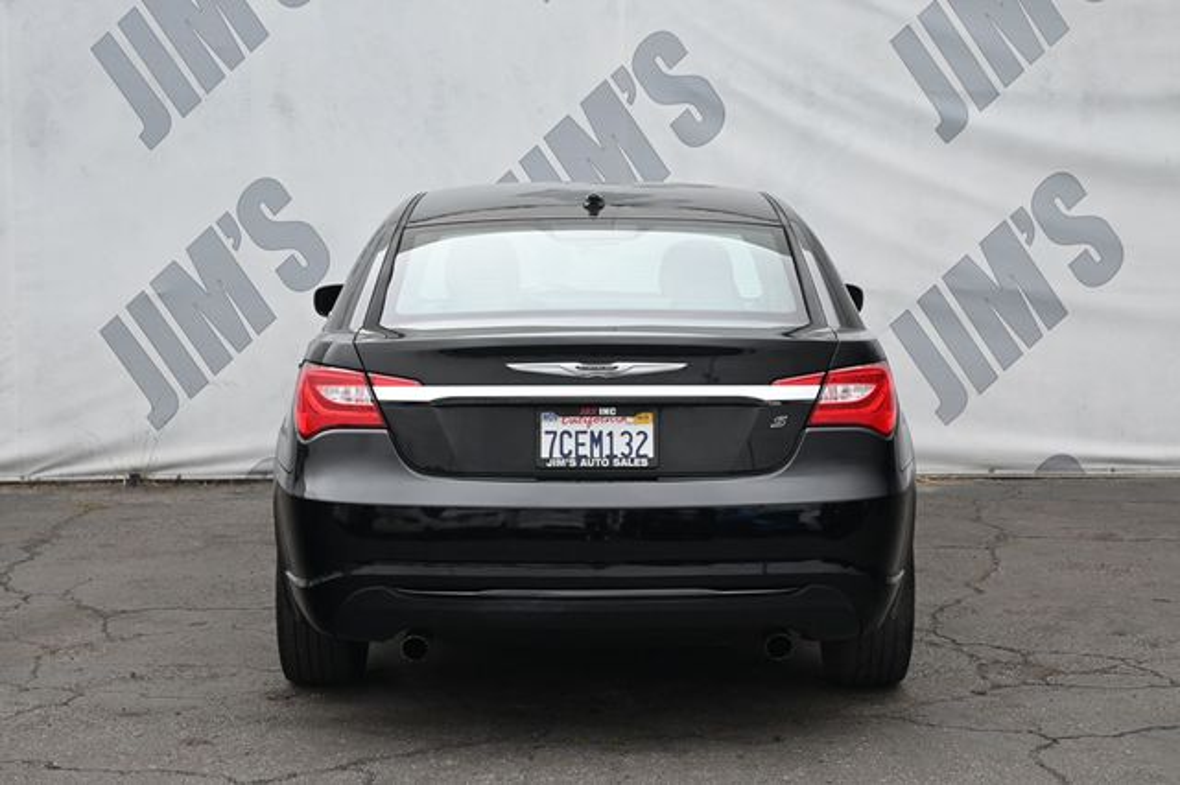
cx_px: 590
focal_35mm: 62
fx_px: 2015
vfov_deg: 22.1
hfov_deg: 32.6
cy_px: 392
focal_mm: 41
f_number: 5.6
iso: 360
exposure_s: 1/250
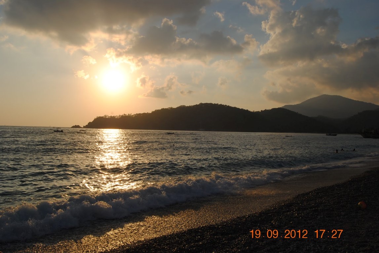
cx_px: 190
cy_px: 126
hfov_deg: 53.1
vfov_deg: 37.0
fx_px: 379
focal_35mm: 36
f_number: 10
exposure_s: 1/400
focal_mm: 24
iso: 100
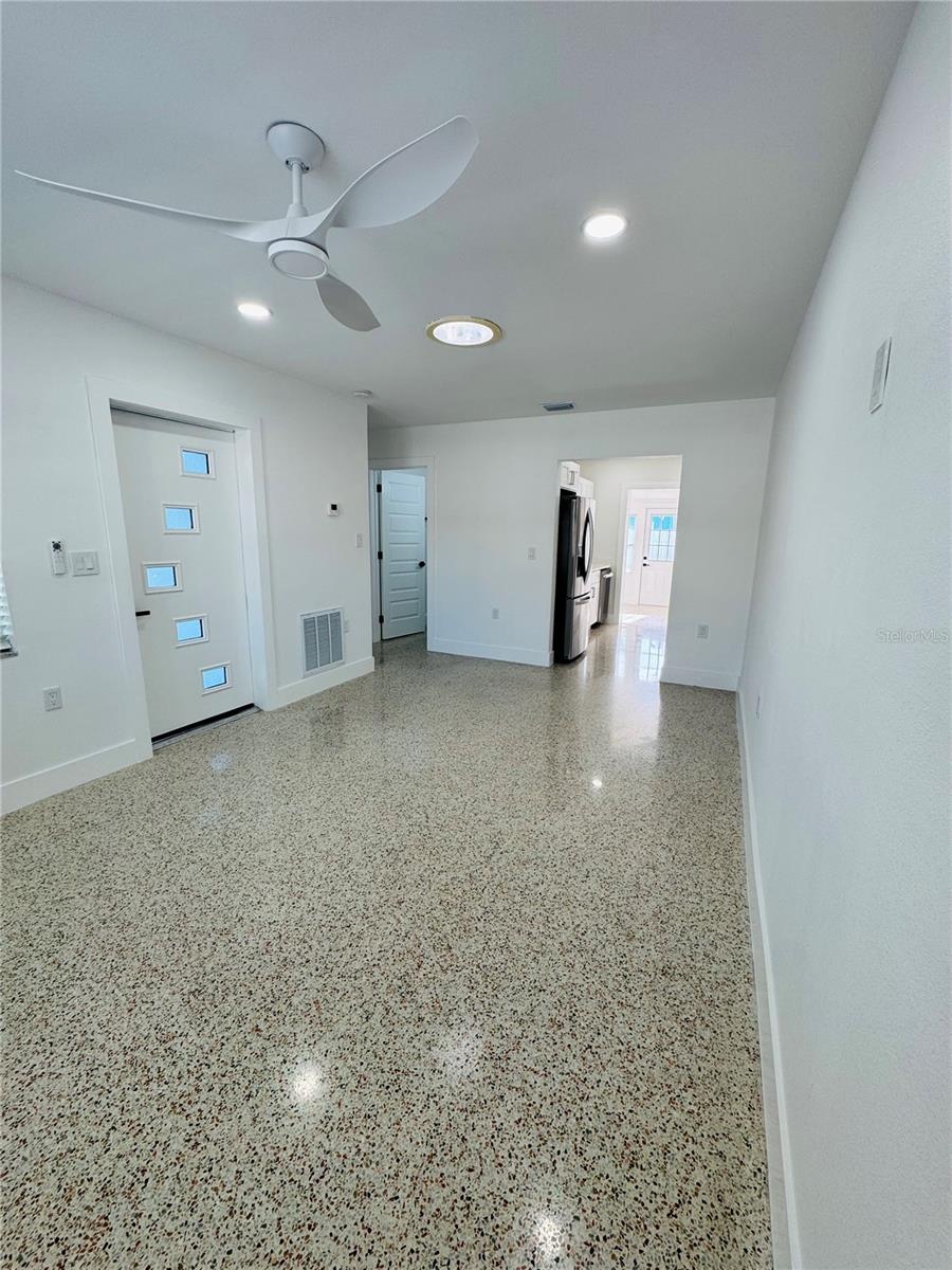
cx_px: 476
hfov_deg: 85.7
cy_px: 635
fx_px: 513
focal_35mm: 14
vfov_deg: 102.1
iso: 64
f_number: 2.2
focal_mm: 2.22
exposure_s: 1/120
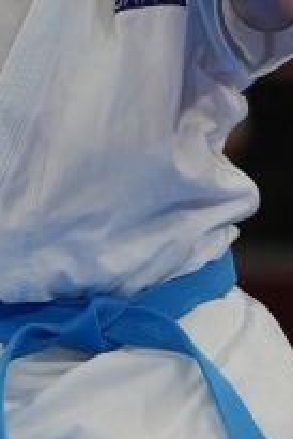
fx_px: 14259
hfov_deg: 1.2
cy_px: 463
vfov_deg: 1.8
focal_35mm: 1170
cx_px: 60
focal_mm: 200
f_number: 2.8
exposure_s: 1/500
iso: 160
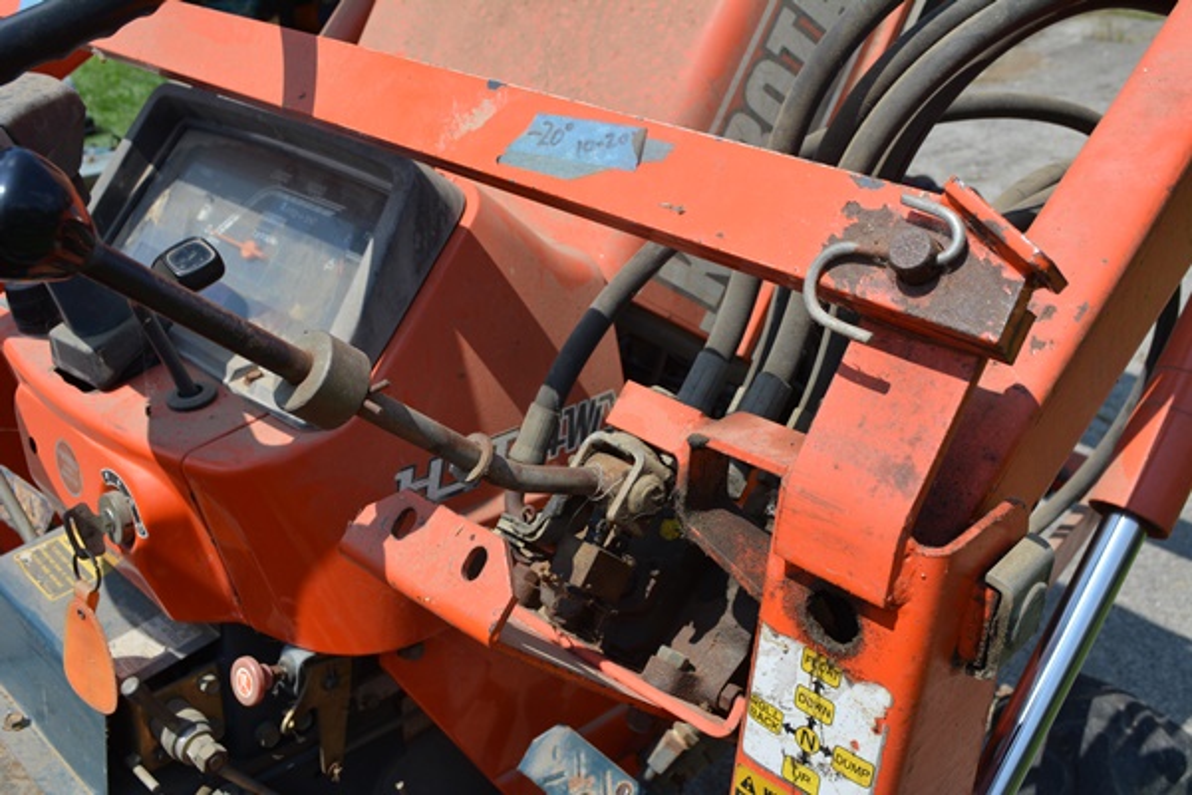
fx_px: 1192
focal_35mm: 36
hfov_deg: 53.1
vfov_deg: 36.9
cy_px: 398
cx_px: 596
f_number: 8
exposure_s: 1/250
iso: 125
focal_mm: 24
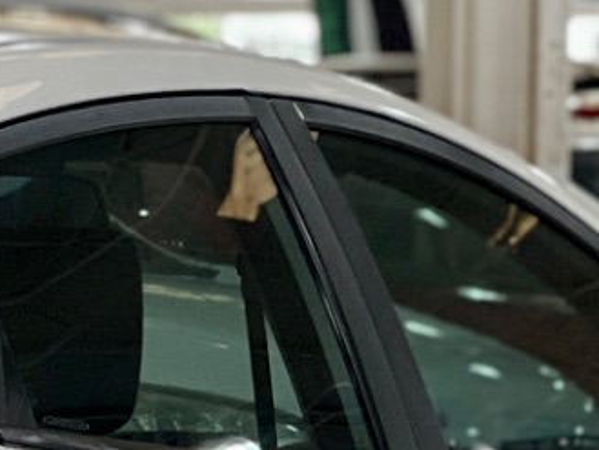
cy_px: 787
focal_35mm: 449
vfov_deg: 3.3
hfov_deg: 4.4
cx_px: -421
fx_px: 7772
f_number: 2.8
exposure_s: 1/40
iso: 125
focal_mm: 9
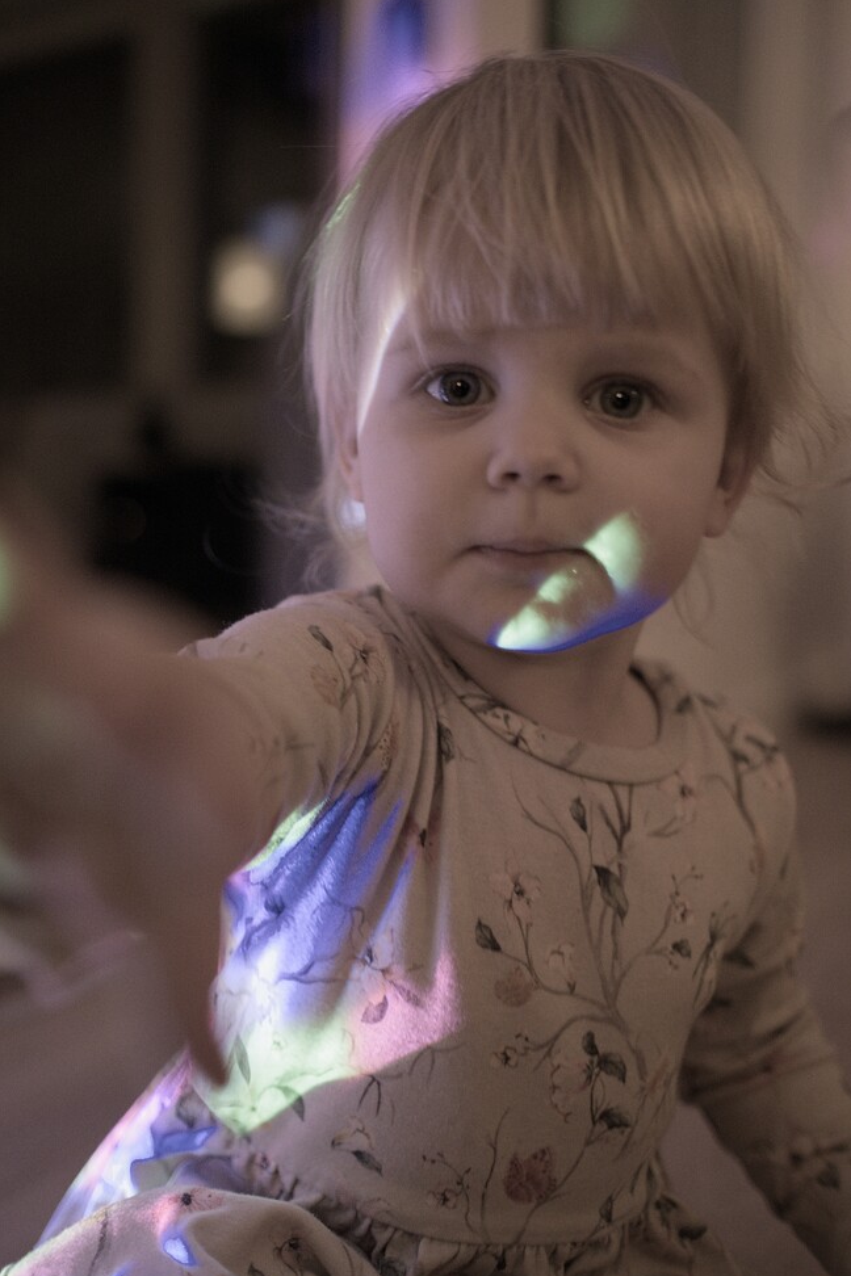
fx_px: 1276
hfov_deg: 36.9
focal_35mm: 36
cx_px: 415
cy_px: 649
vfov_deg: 53.1
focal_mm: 23
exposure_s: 1/160
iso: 2000
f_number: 1.6
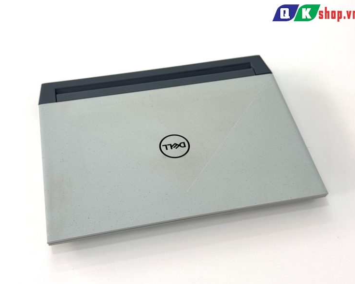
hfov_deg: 36.7
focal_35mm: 51
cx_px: 180
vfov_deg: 29.7
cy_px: 141
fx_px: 536
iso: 64
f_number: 1.78
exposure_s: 1/241
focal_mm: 6.76
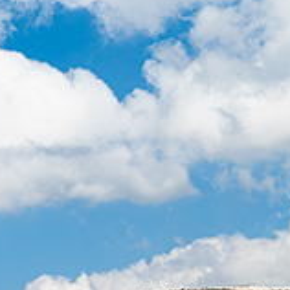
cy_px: 206
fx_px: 1340
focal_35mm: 141
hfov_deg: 12.0
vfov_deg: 12.3
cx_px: -97
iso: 100
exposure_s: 1/1000
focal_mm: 35
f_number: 22
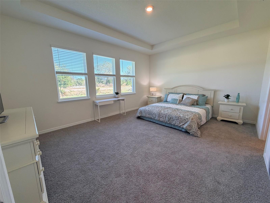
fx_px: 109
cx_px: 135
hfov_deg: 102.1
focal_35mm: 14
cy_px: 102
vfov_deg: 85.7
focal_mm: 2.22
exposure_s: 1/120
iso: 160
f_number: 2.2
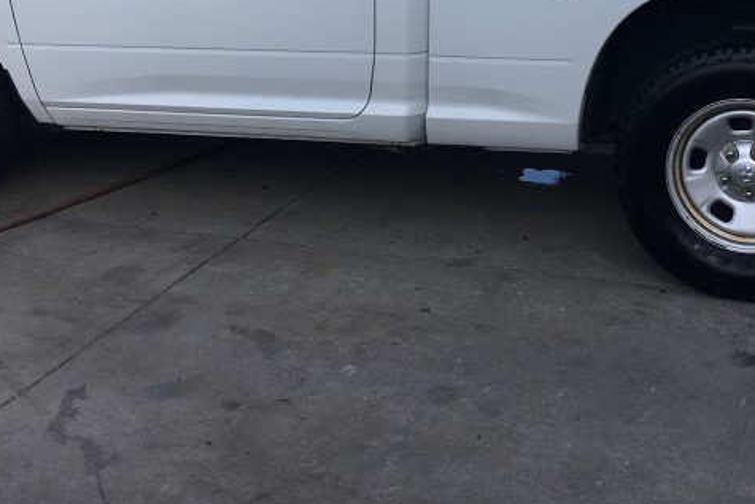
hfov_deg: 30.8
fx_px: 1364
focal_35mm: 65
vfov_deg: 20.1
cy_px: -37
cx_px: 466
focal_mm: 4.15
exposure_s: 1/801
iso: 25
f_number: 2.2
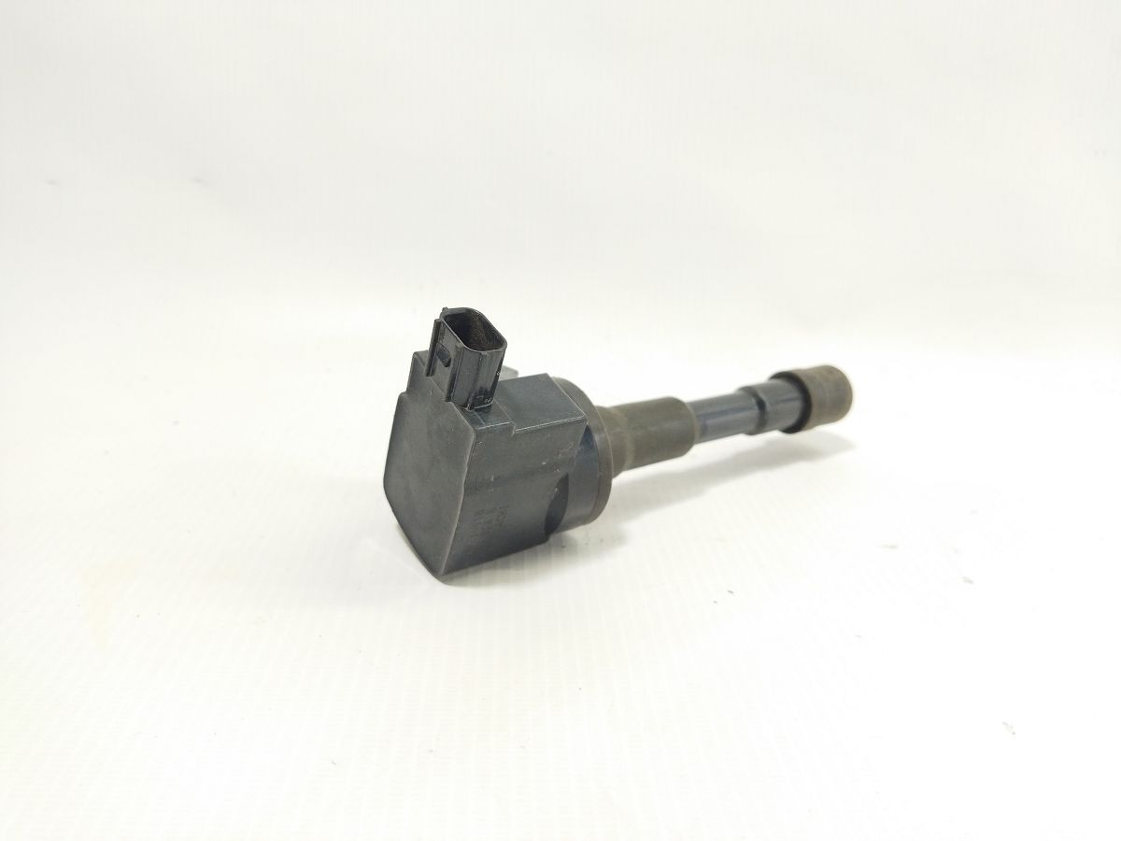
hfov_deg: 65.3
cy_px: 420
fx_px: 874
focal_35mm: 27
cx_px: 560
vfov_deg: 51.4
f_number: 1.79
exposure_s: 1/100
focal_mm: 4.71
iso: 166
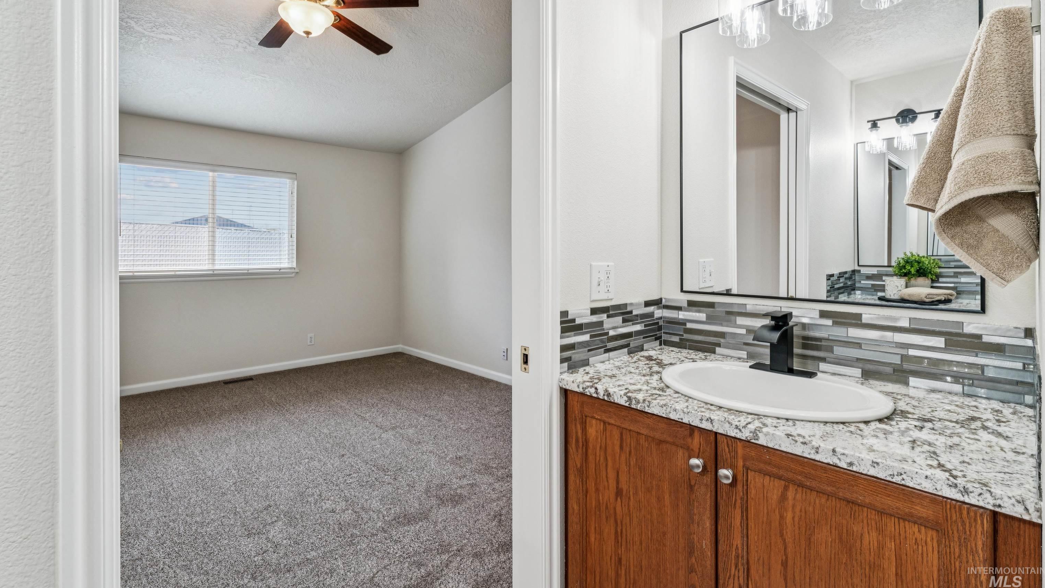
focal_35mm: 17
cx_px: 517
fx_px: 471
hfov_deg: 95.9
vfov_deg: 63.7
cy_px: 253
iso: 400
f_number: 13
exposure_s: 1/13
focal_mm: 16
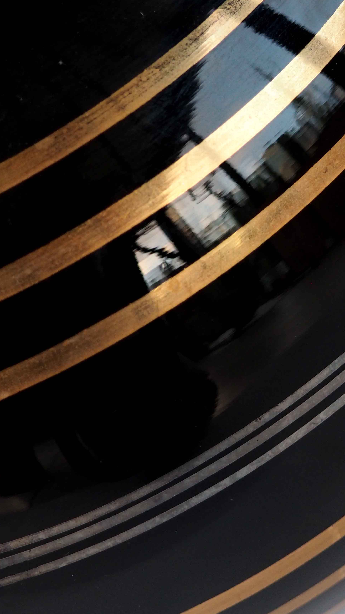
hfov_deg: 11.4
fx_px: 1708
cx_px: 366
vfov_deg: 20.4
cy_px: 306
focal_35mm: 105
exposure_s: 1/80
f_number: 5.3
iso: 1600
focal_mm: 36
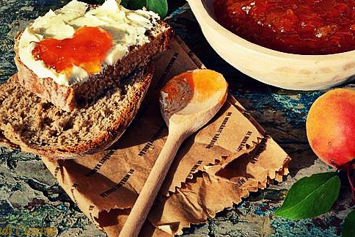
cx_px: 236
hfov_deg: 32.1
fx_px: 612
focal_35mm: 62
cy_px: 69
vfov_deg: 21.8
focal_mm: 28
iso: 400
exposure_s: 1/250
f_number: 10
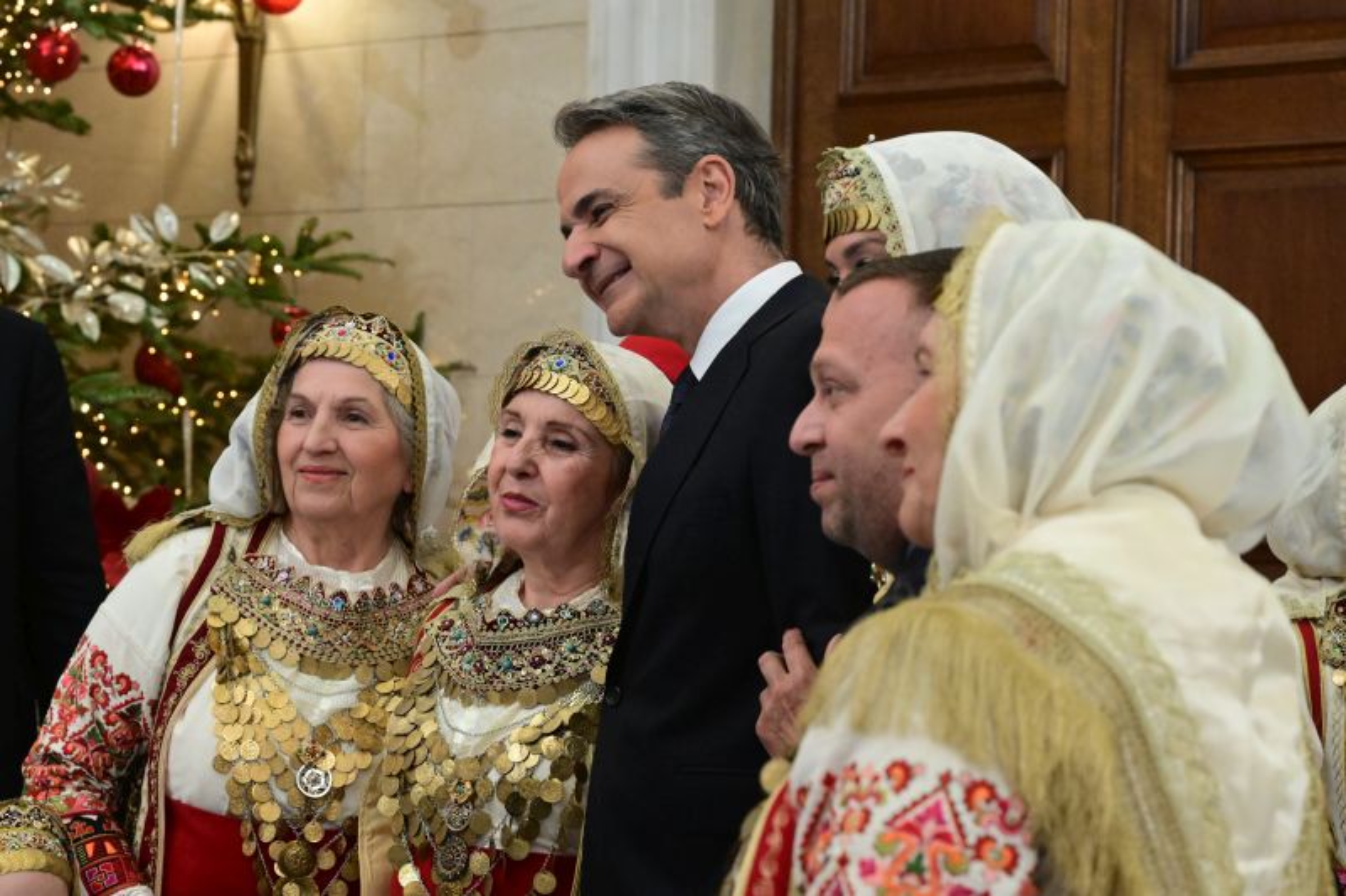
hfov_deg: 19.5
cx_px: 673
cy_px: 448
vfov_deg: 13.0
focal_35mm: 105
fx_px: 3925
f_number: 5.6
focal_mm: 70
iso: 6400
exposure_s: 1/640
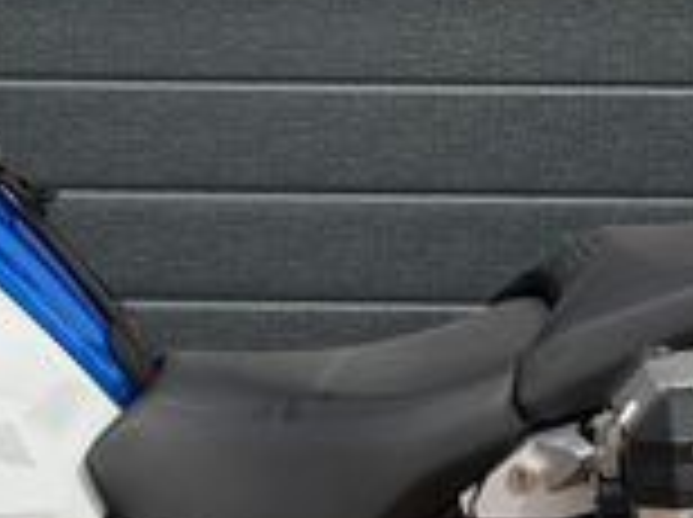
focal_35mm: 200
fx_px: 3998
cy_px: 513
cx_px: 36
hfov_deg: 9.8
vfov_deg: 7.4
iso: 64
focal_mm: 6.76
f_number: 1.78
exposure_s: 1/3704
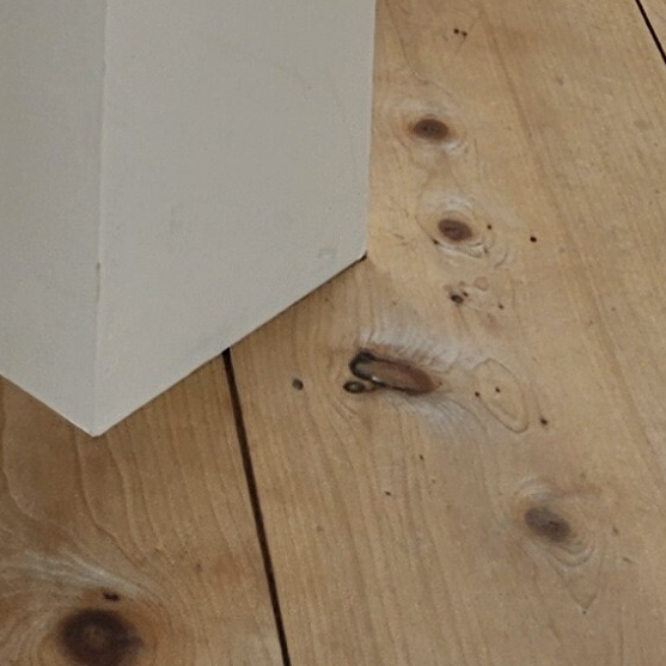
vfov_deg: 9.6
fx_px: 3178
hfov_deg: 11.5
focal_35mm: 146
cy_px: -1252
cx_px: -304
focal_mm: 5.4
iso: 25
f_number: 1.8
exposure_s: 1/142
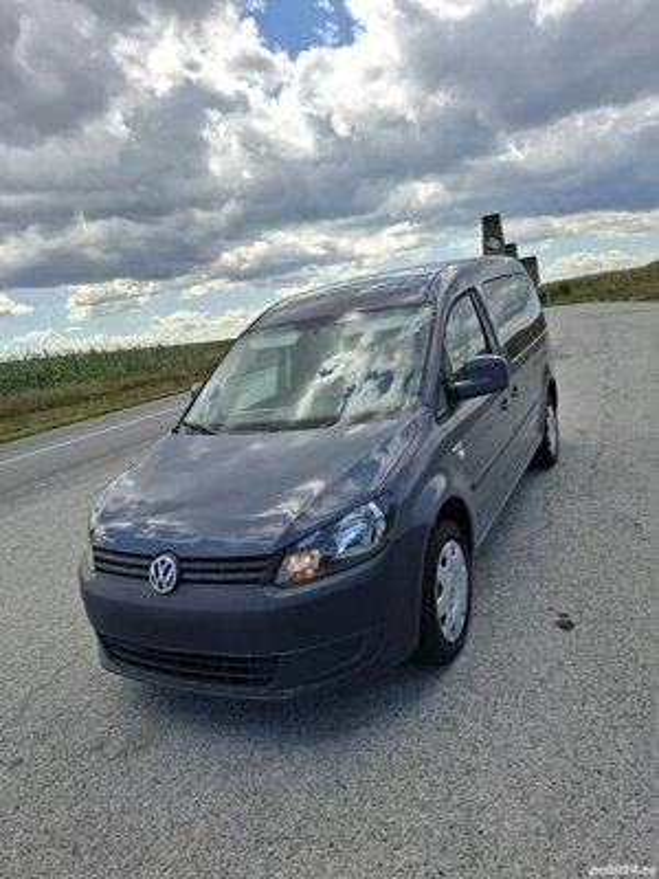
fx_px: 584
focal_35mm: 23
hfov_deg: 58.9
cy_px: 440
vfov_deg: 73.9
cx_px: 330
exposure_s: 1/2500
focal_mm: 5.54
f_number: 1.8
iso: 50
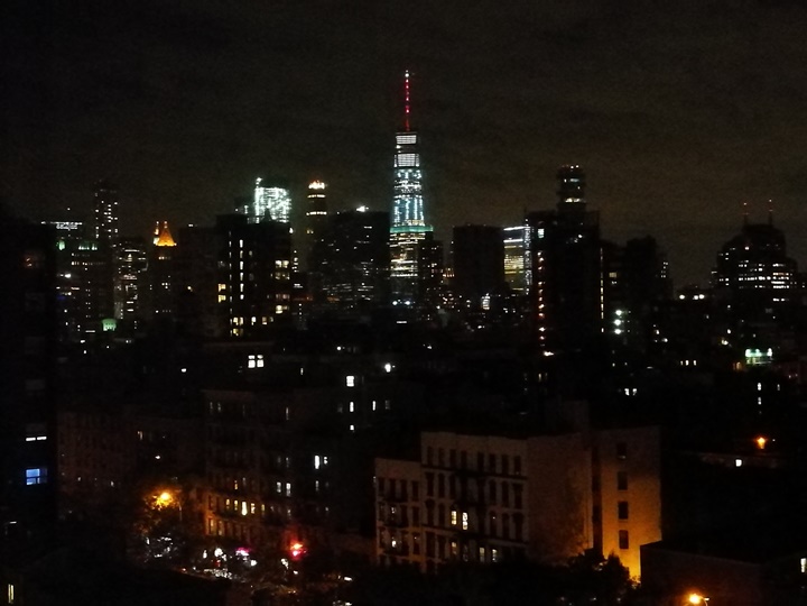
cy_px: 303
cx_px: 404
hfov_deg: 38.9
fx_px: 1142
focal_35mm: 49
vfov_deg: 29.7
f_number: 2.2
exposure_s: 1/17.1
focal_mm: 4.5
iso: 3200
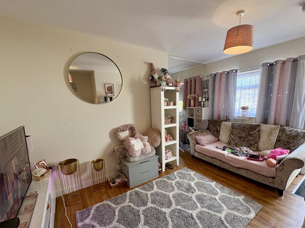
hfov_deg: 94.4
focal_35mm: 16
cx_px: 162
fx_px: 141
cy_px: 125
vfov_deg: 77.9
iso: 200
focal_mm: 2.22
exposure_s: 1/99
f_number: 2.2
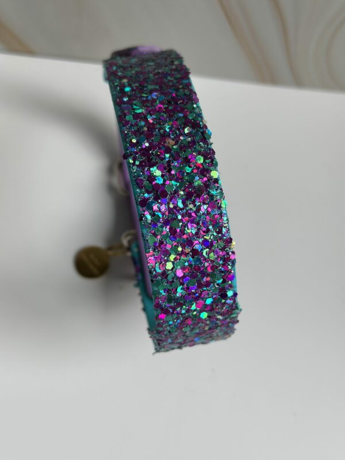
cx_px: 172
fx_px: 638
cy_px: 230
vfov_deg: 39.7
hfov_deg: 30.3
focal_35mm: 48
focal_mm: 6.86
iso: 80
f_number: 1.78
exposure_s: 1/245
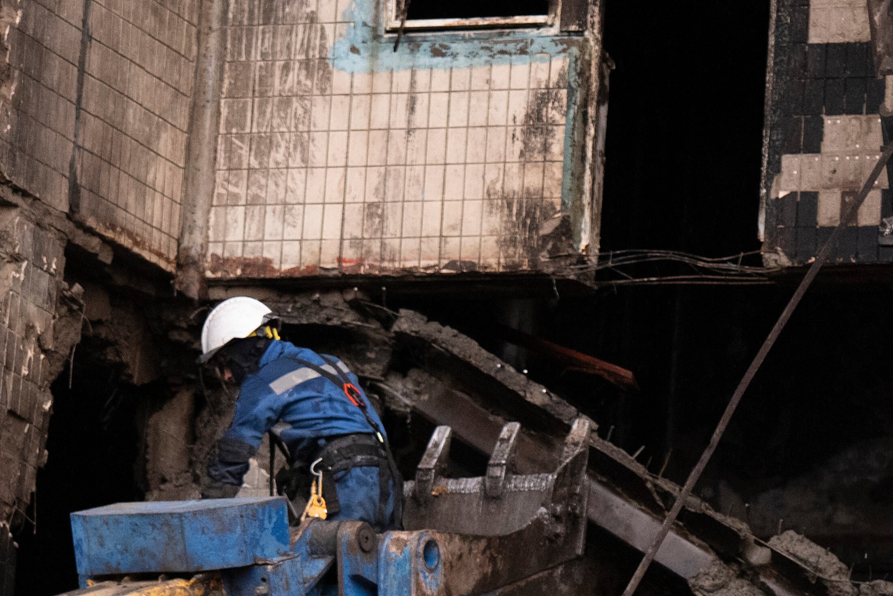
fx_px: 7218
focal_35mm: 291
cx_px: 933
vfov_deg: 4.7
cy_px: 627
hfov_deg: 7.0
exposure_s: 1/320
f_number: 3.5
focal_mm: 107
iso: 6400
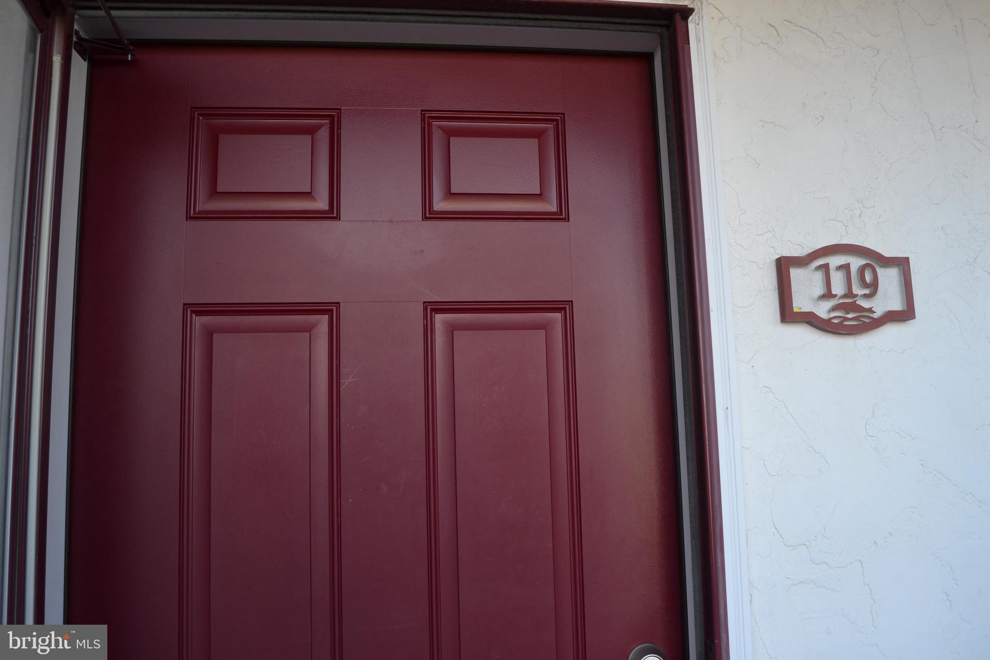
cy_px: 330
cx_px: 495
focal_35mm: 27
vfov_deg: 47.9
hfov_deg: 67.4
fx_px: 742
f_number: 5.6
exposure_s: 1/125
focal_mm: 18
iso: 320
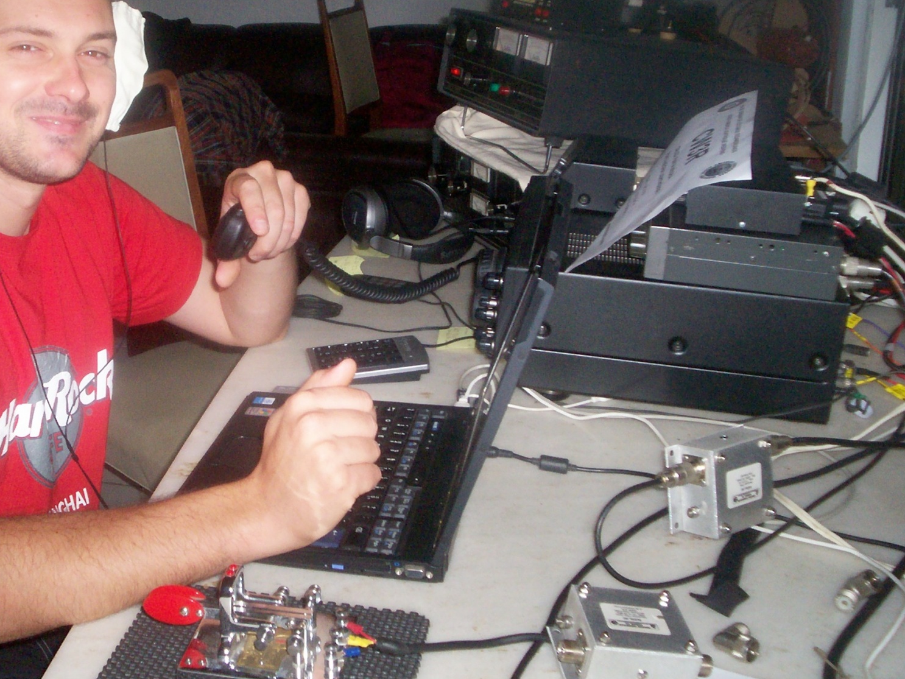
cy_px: 276
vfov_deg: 30.2
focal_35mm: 48
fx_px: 1255
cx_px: 312
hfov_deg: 39.2
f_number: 4.5
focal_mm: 5.9
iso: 140
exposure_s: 1/64
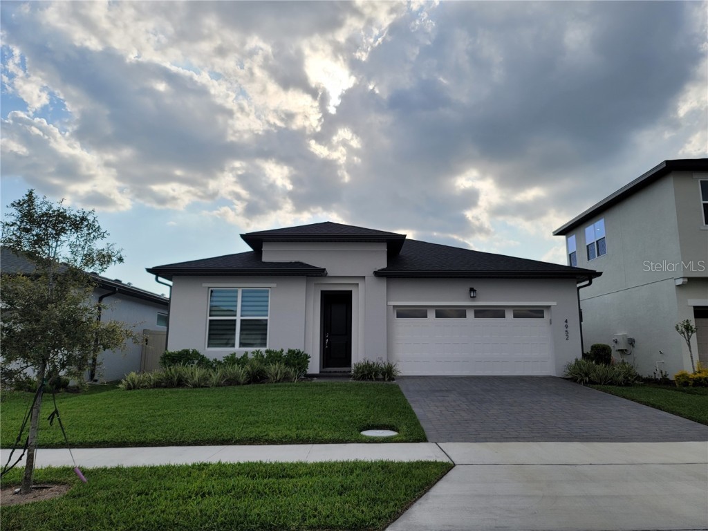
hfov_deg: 69.4
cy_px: 266
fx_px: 511
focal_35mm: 25
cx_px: 354
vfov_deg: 54.9
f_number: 1.8
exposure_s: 1/1461
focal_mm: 7
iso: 20
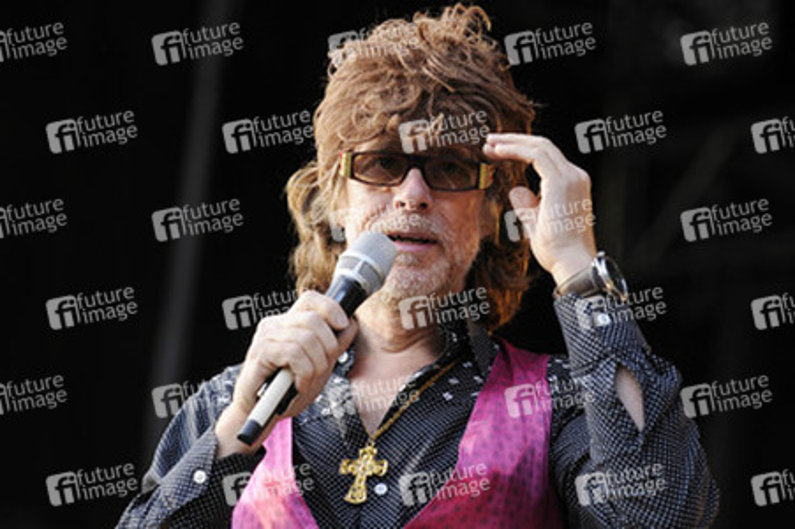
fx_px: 4965
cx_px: 398
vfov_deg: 6.1
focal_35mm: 225
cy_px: 264
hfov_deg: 9.2
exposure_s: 1/200
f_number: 4
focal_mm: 150
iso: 400
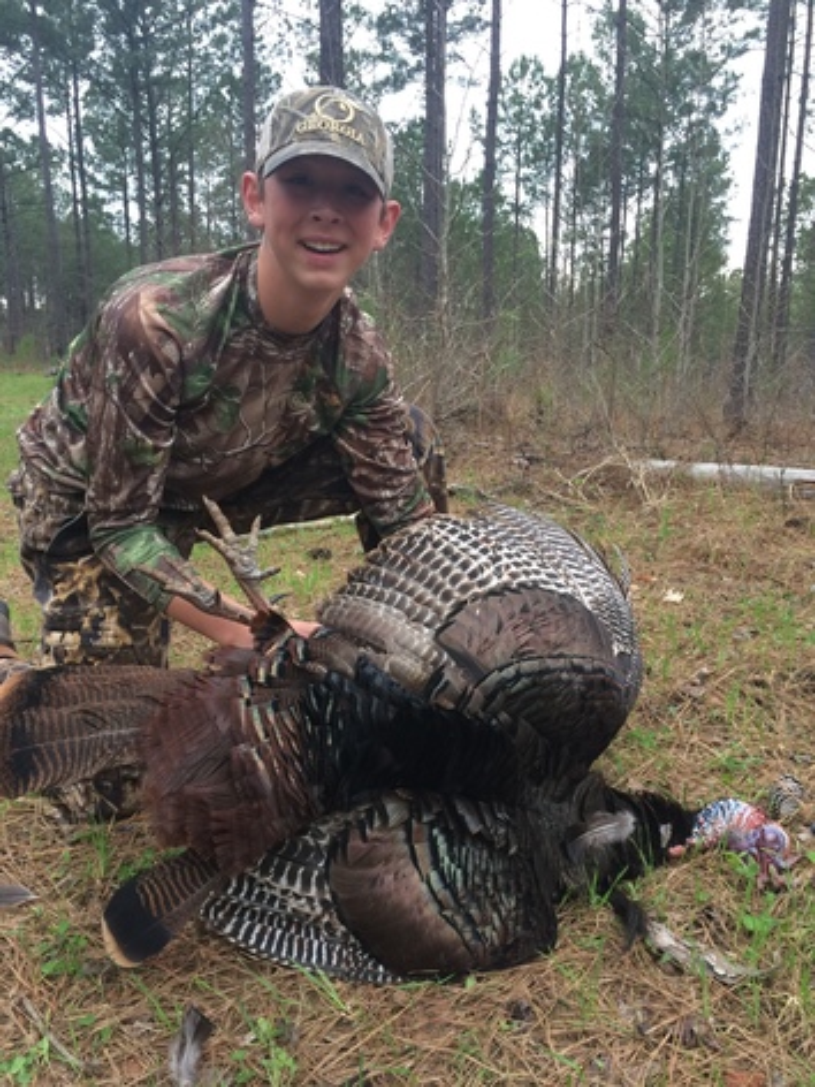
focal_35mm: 29
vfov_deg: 61.7
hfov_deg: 48.2
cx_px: 408
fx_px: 910
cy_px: 544
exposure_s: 1/40
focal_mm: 4.15
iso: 40
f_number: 2.2
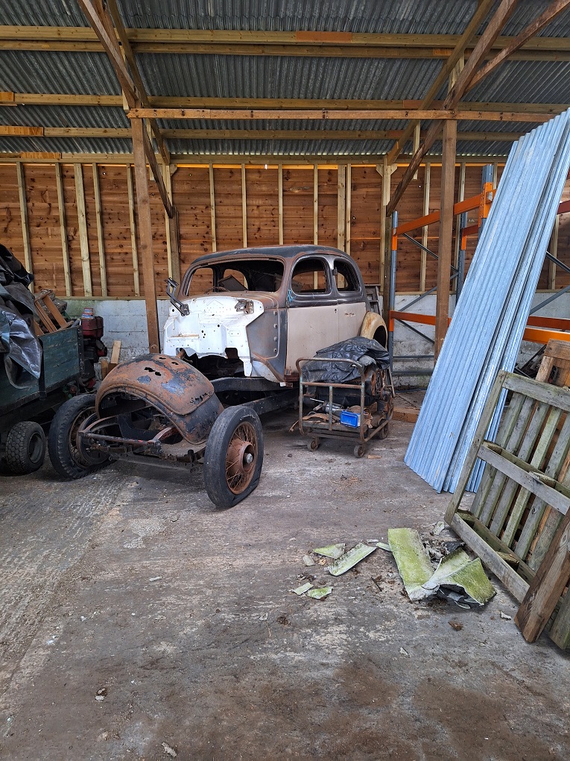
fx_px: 505
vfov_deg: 73.9
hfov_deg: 58.9
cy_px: 380
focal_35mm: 23
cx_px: 285
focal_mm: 5.54
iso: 320
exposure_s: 1/25
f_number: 1.8
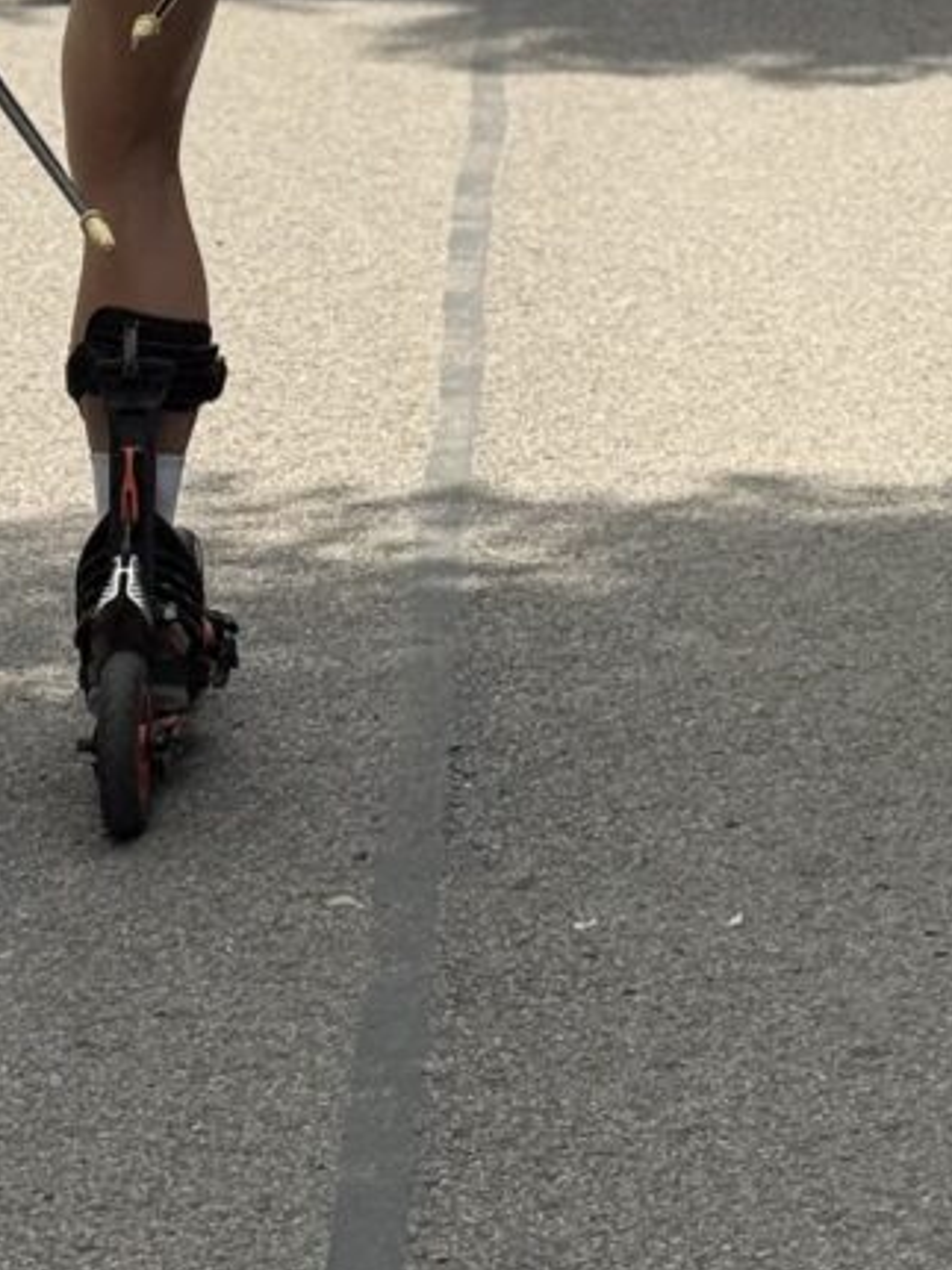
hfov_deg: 8.7
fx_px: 6274
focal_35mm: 171
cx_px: 775
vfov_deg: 11.4
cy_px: -130
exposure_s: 1/3226
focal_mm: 6.76
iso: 64
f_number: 1.78
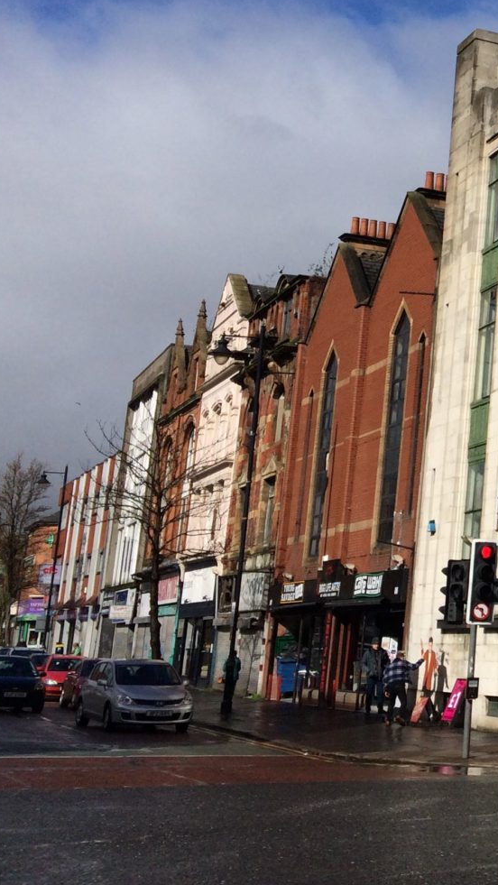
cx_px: 853
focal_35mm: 64
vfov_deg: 32.5
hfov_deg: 16.3
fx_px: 1502
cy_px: 279
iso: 40
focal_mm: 4.12
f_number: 2.2
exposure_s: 1/5128
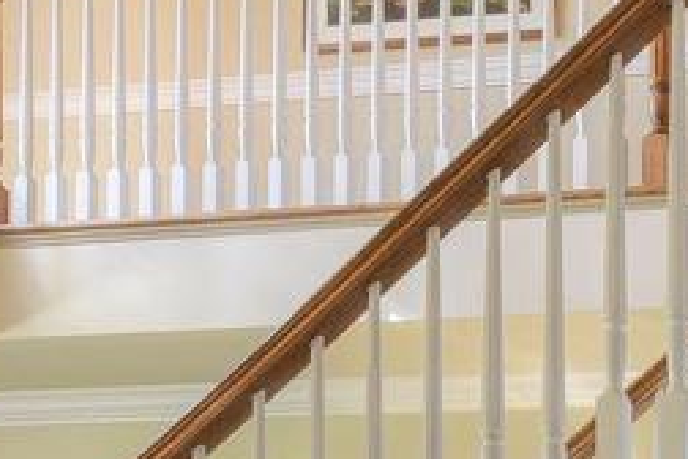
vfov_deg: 15.1
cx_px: 1010
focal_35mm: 80
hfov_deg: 21.6
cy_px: 796
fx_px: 1529
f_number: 22
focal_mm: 14
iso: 100
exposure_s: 1.3
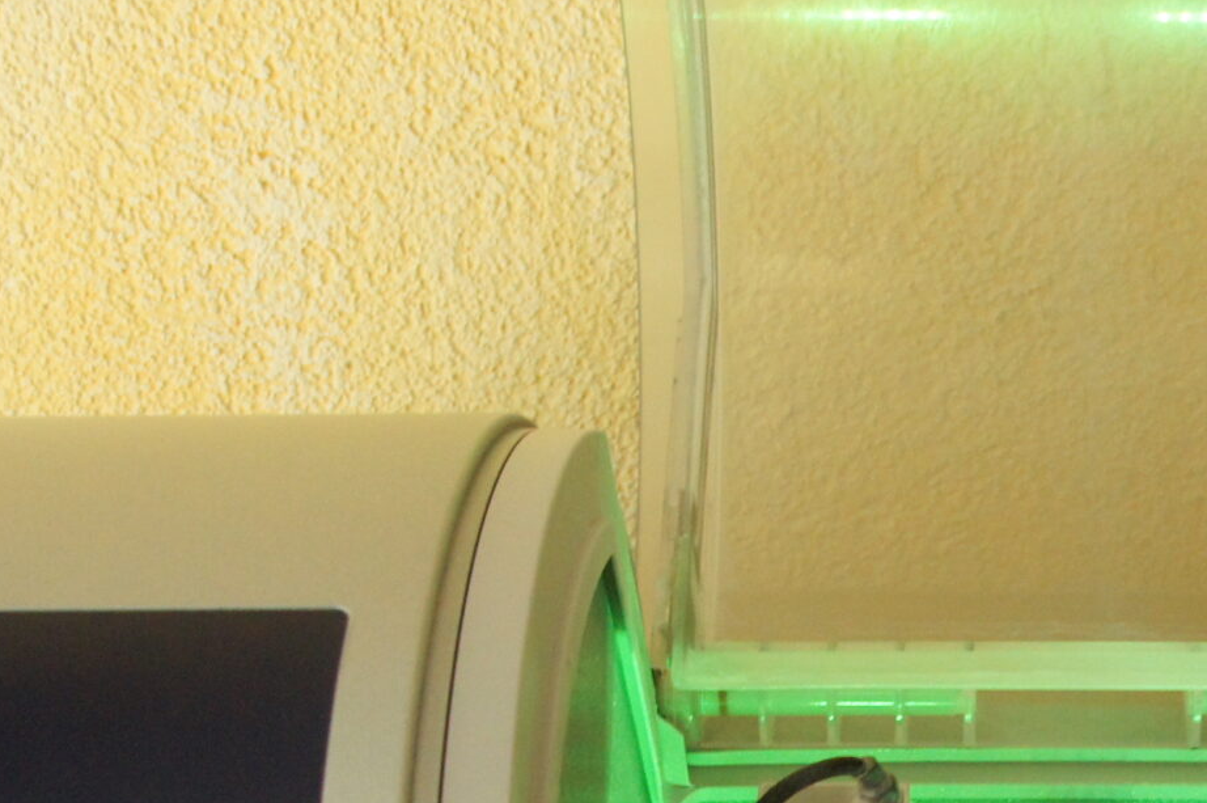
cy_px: 1051
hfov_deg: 26.3
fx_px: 2512
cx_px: 1041
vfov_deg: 17.1
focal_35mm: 75
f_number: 7.1
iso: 1600
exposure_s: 1/20
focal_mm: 18
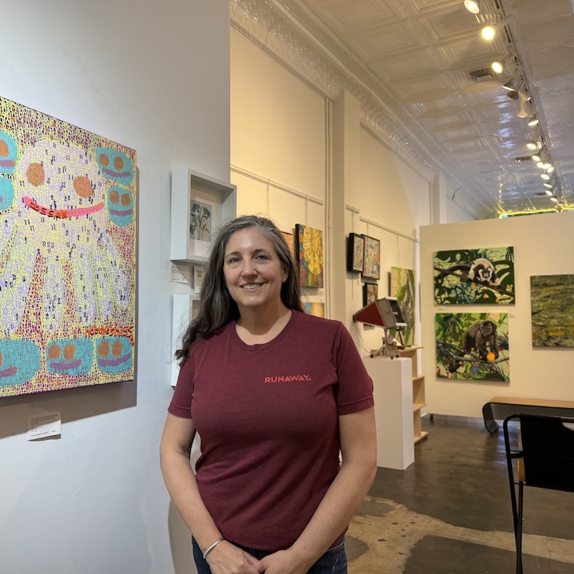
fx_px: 544
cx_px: 199
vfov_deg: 55.6
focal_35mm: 29
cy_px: 283
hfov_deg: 54.7
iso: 80
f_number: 1.78
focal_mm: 6.76
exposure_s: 1/120
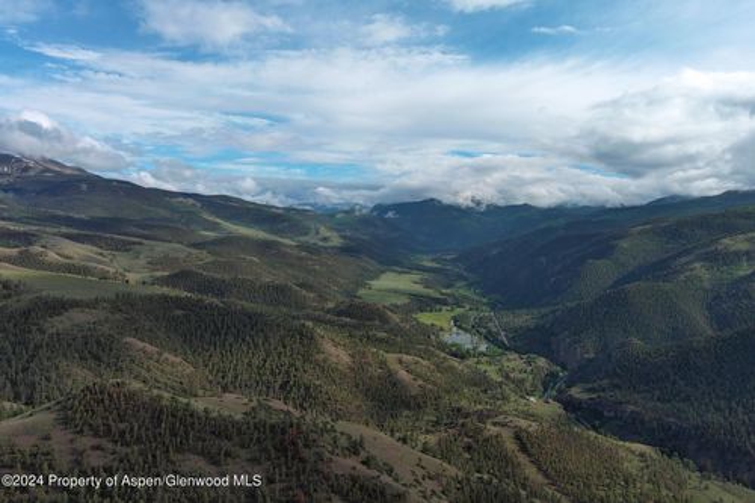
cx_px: 378
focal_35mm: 29
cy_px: 252
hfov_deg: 63.7
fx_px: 608
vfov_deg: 44.9
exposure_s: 1/1511
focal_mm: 10.57
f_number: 2.8
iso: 100
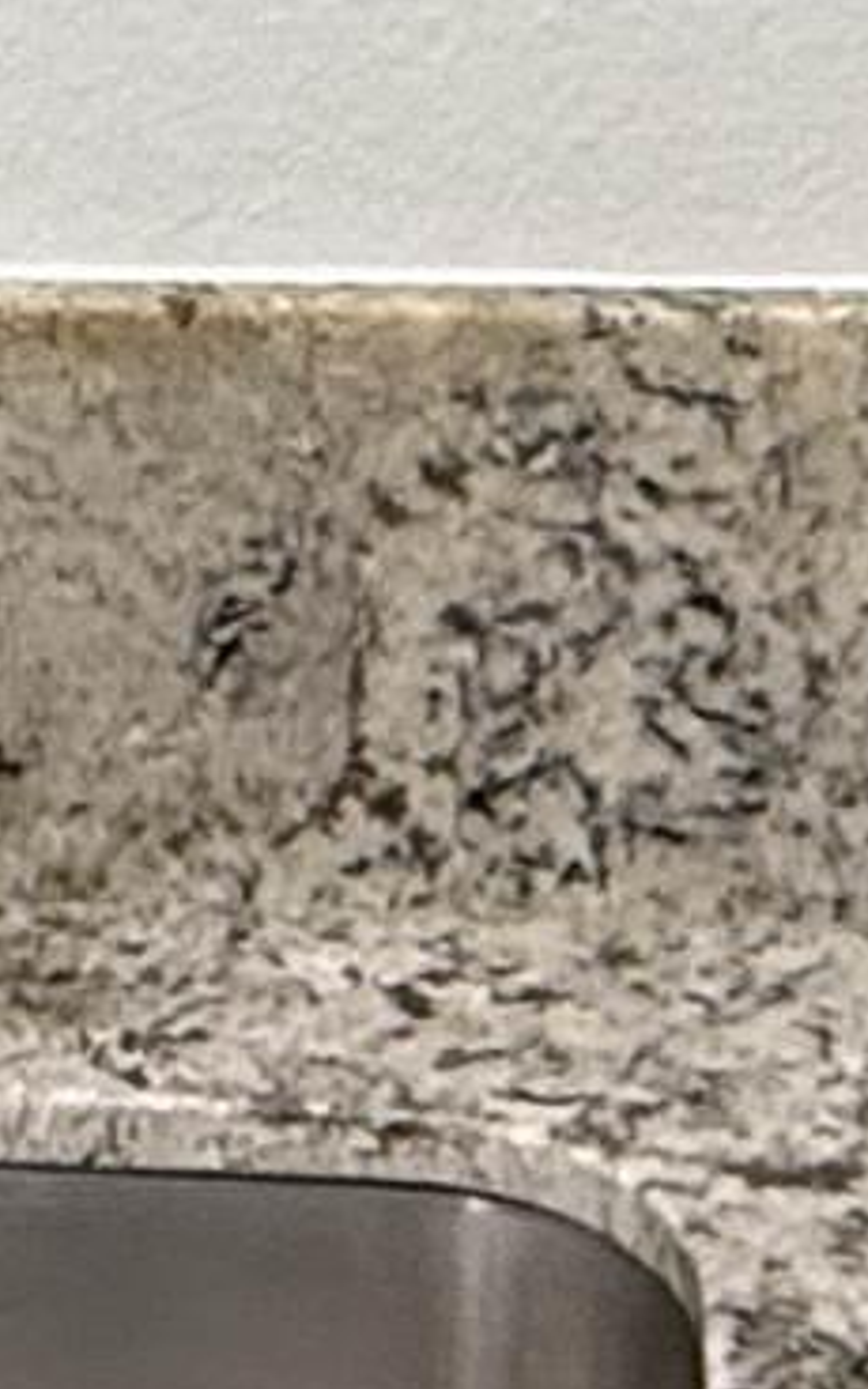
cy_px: 264
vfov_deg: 16.7
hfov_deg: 10.4
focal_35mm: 124
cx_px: -185
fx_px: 4693
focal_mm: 2.22
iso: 320
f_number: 2.2
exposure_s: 1/120
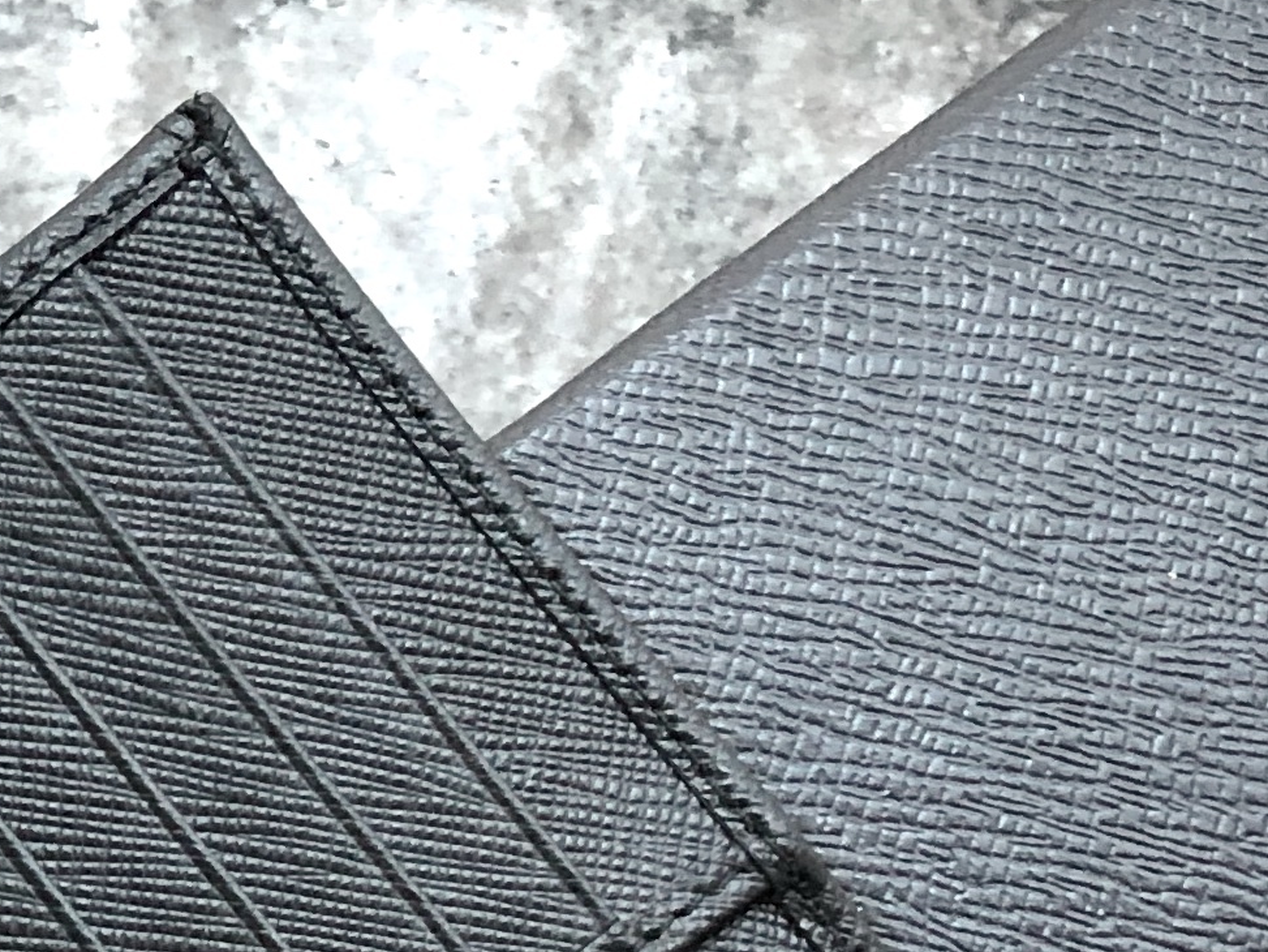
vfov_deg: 11.9
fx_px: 4250
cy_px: 1643
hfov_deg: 16.5
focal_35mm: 116
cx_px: -124
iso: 80
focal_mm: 4
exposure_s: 1/15
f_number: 1.8
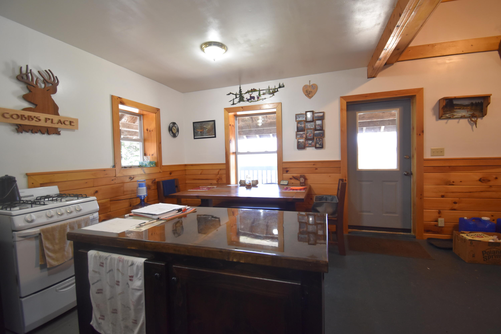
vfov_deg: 77.3
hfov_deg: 100.4
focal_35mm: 15
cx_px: 250
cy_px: 167
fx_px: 209
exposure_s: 1/60
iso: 1000
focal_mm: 10
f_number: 4.5
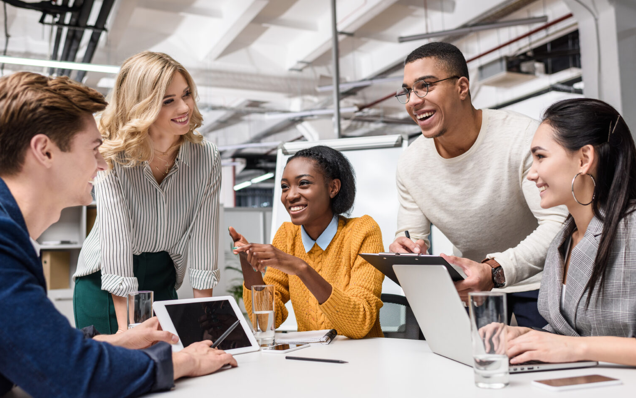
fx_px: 624
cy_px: 201
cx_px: 316
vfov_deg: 35.3
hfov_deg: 54.0
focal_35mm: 36
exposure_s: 1/200
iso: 200
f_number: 3.2
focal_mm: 35
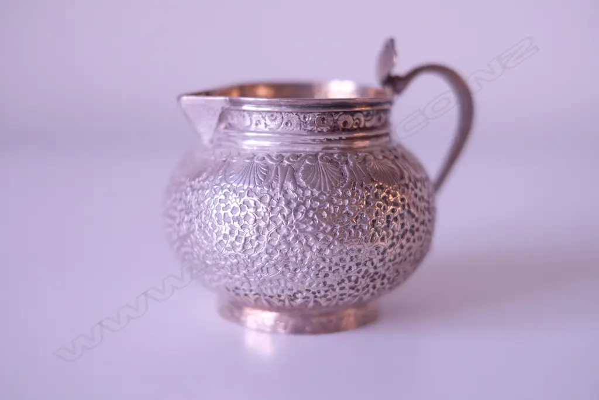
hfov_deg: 37.5
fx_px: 882
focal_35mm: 53
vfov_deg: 25.5
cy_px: 200
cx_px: 300
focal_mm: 35
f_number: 2.2
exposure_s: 1/160
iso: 1000
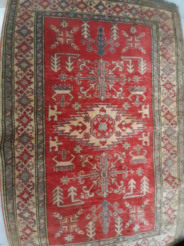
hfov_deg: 89.9
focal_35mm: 13
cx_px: 92
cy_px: 123
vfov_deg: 106.2
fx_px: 92
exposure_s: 1/20
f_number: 2.2
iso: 500
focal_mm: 1.42
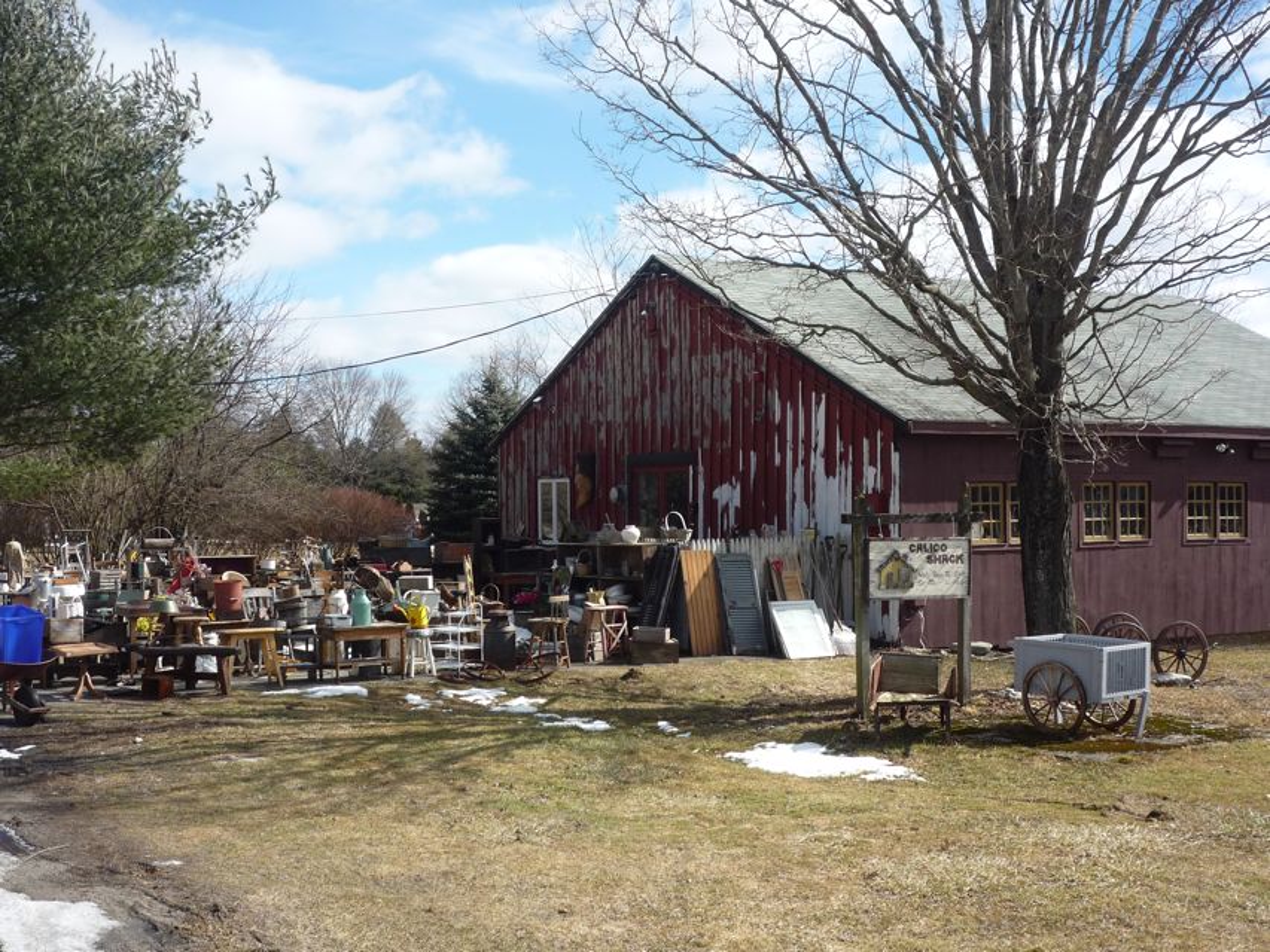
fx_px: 1688
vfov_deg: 31.5
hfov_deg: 41.2
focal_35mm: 46
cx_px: 635
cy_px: 476
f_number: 5
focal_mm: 7.5
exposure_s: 1/400
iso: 100
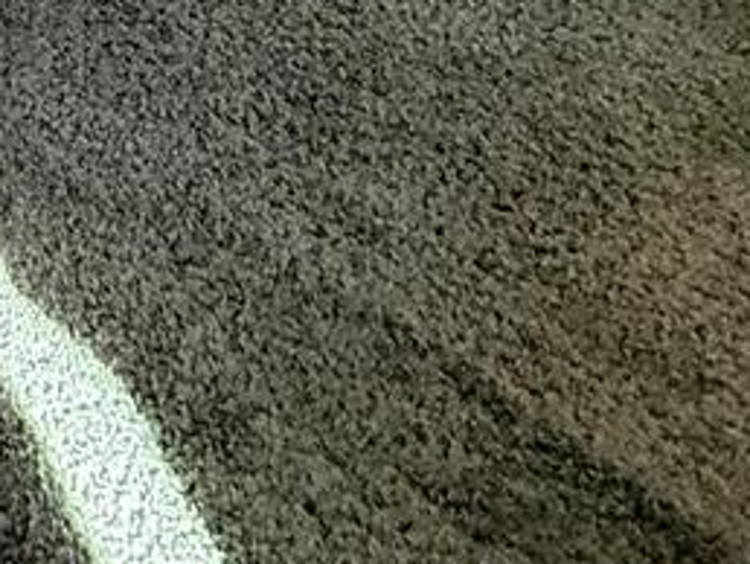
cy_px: -986
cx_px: -584
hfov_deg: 19.2
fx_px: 1692
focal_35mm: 78
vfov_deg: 12.3
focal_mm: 2.22
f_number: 2.2
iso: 200
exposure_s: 1/99
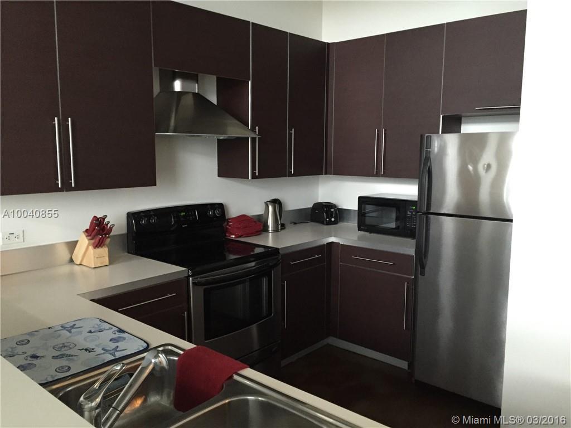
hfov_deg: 61.7
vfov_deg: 48.2
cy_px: 214
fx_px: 478
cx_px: 286
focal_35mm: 29
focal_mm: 4.15
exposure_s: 1/15
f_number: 2.2
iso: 250
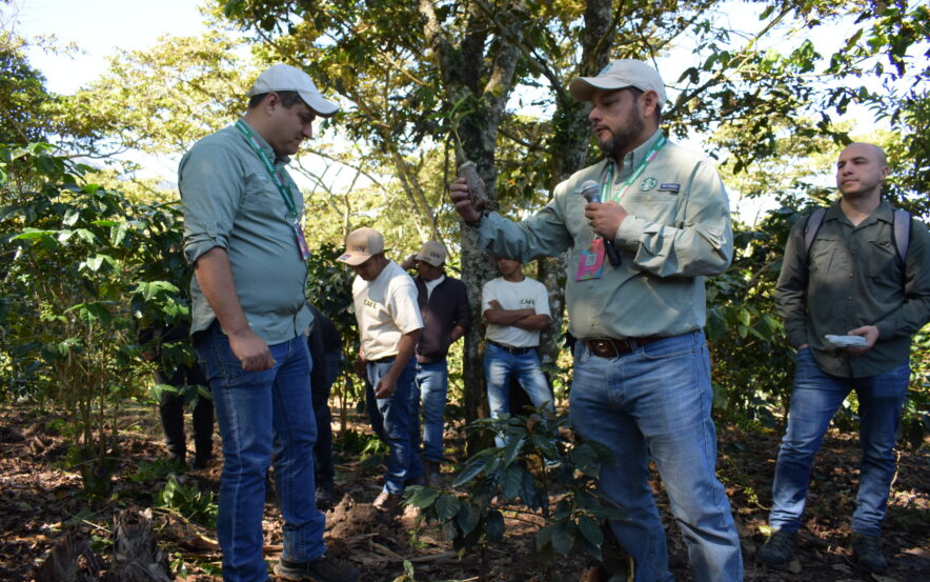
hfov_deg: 66.5
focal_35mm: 28
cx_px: 458
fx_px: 710
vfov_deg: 44.6
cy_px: 302
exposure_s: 1/200
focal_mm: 18
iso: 400
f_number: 5.6
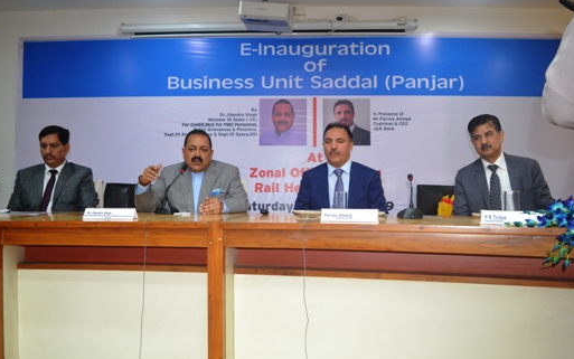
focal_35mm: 31
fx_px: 485
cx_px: 285
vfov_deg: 40.6
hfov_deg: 61.2
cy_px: 183
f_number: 3.8
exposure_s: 1/60
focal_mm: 20
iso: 1100
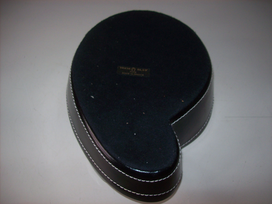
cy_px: 102
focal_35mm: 36
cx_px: 136
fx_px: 283
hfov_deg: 51.4
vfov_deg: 39.6
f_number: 2.7
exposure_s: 1/64
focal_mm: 6
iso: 80
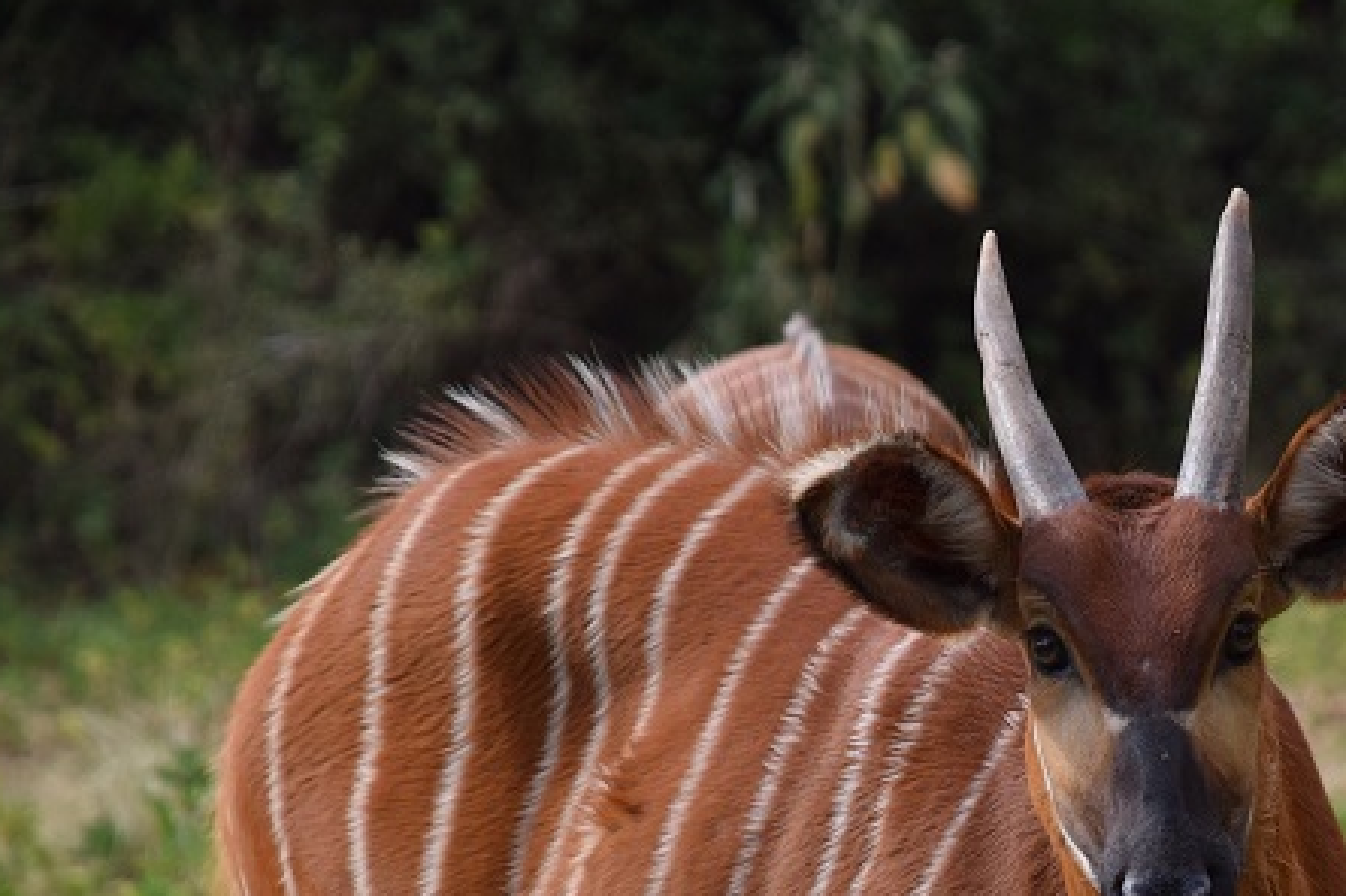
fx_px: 13970
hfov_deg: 5.5
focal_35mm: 374
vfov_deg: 3.7
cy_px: 719
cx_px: 1154
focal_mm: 135
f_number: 5.6
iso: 320
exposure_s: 1/500
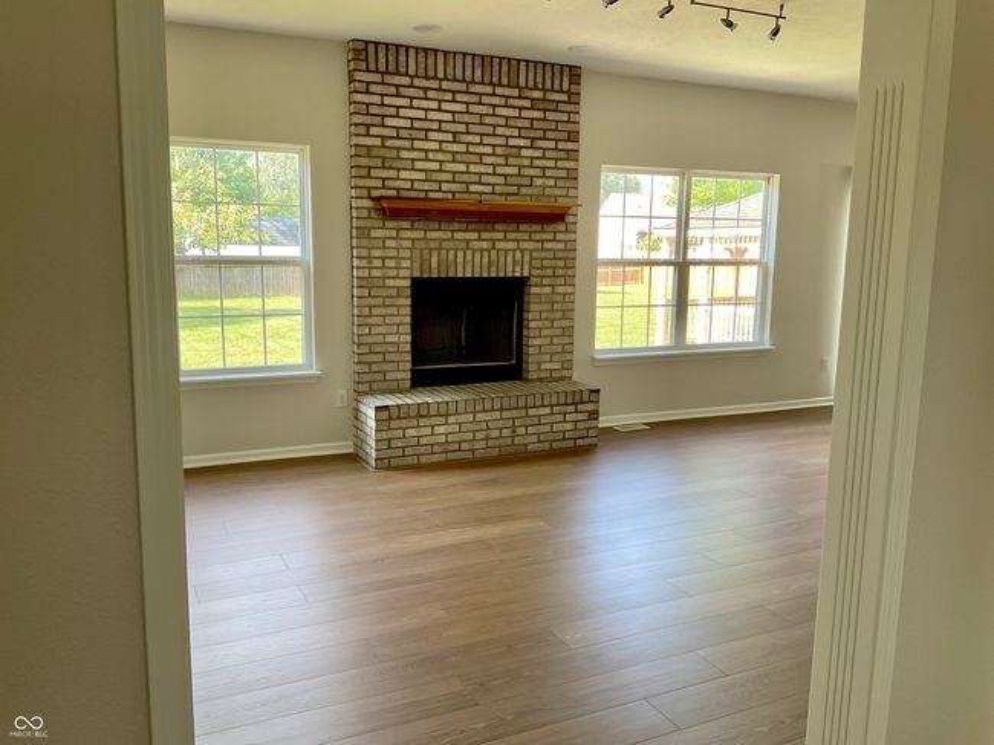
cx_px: 497
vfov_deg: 48.2
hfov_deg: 61.7
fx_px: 832
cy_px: 372
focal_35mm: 29
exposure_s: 1/120
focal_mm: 3
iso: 50
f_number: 1.8
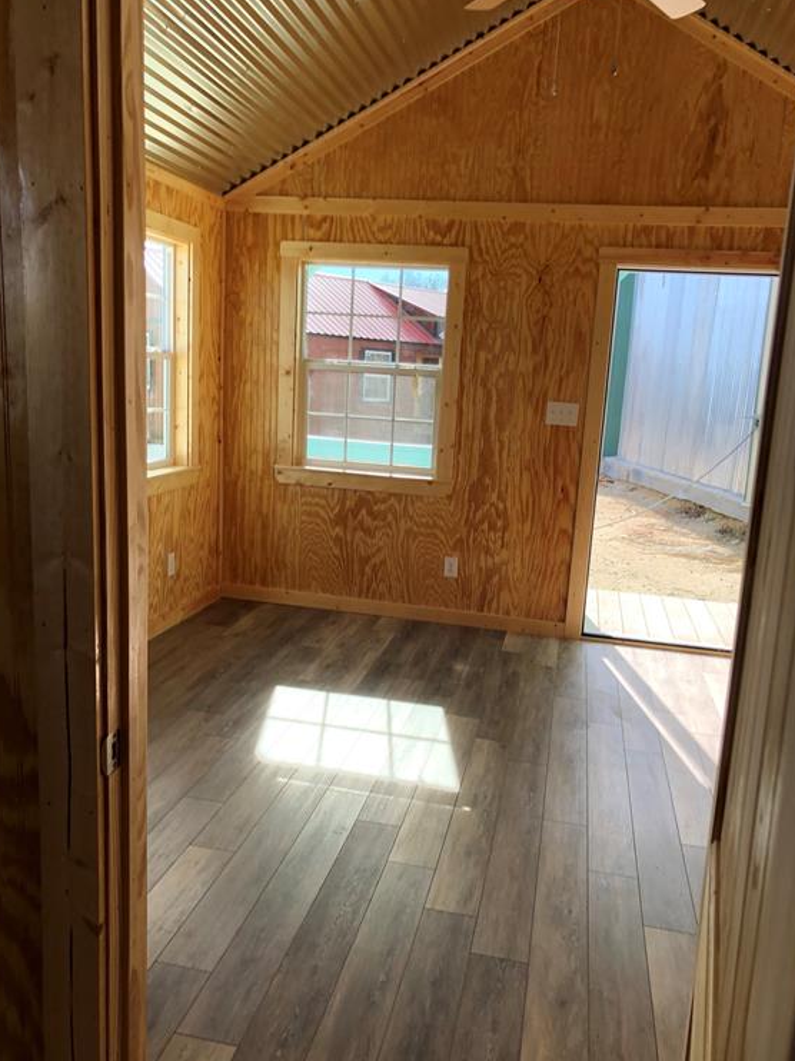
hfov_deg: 48.2
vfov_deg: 61.7
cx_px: 393
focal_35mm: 29
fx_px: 889
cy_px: 535
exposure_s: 1/216
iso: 20
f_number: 1.8
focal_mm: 4
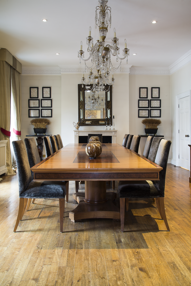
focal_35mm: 32
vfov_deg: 58.7
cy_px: 143
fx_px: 254
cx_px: 96
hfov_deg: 41.1
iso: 100
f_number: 14
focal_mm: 32
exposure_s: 6
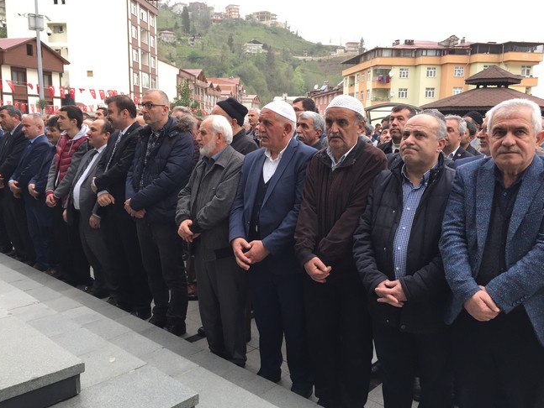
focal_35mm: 30
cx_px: 275
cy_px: 202
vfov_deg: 46.8
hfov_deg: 59.9
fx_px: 472
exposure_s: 1/100
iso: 50
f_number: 2.2
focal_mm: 4.15
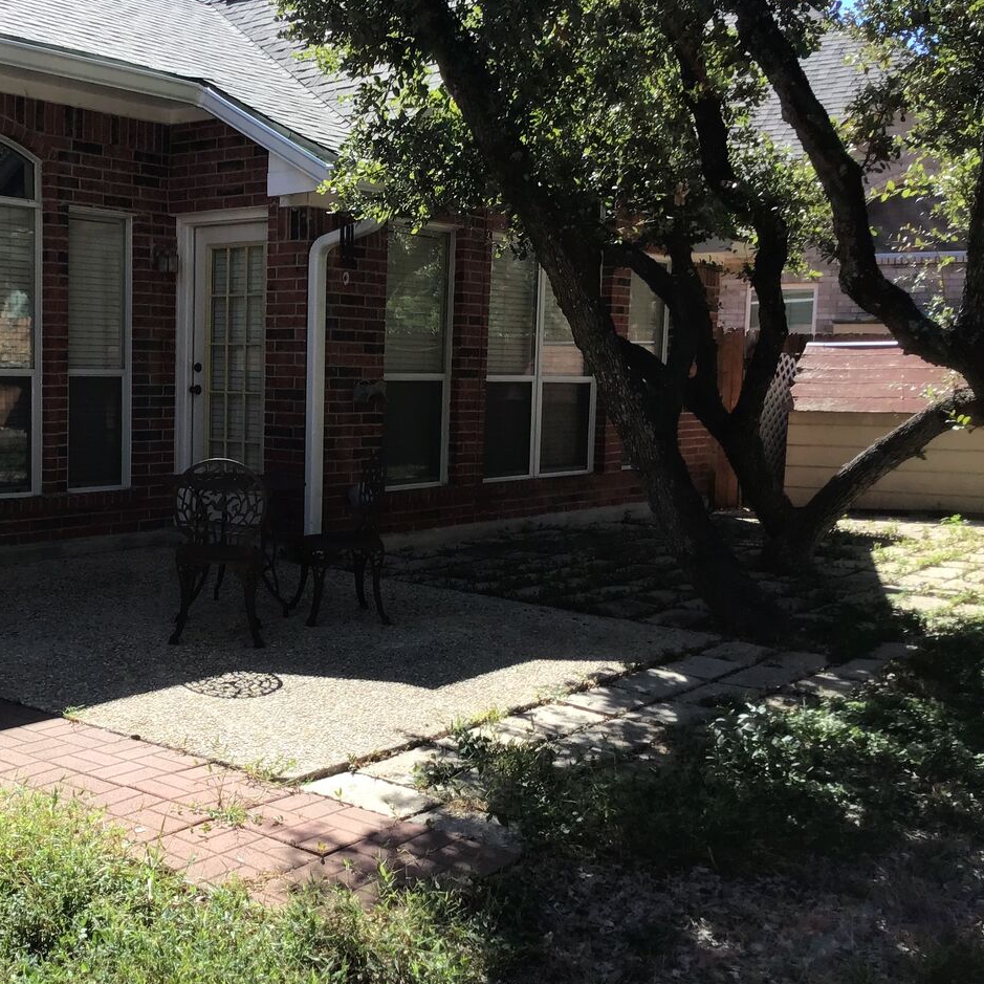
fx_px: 1351
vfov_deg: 40.0
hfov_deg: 39.0
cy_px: 493
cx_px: 254
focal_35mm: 42
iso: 25
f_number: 2.4
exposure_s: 1/503
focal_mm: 3.3
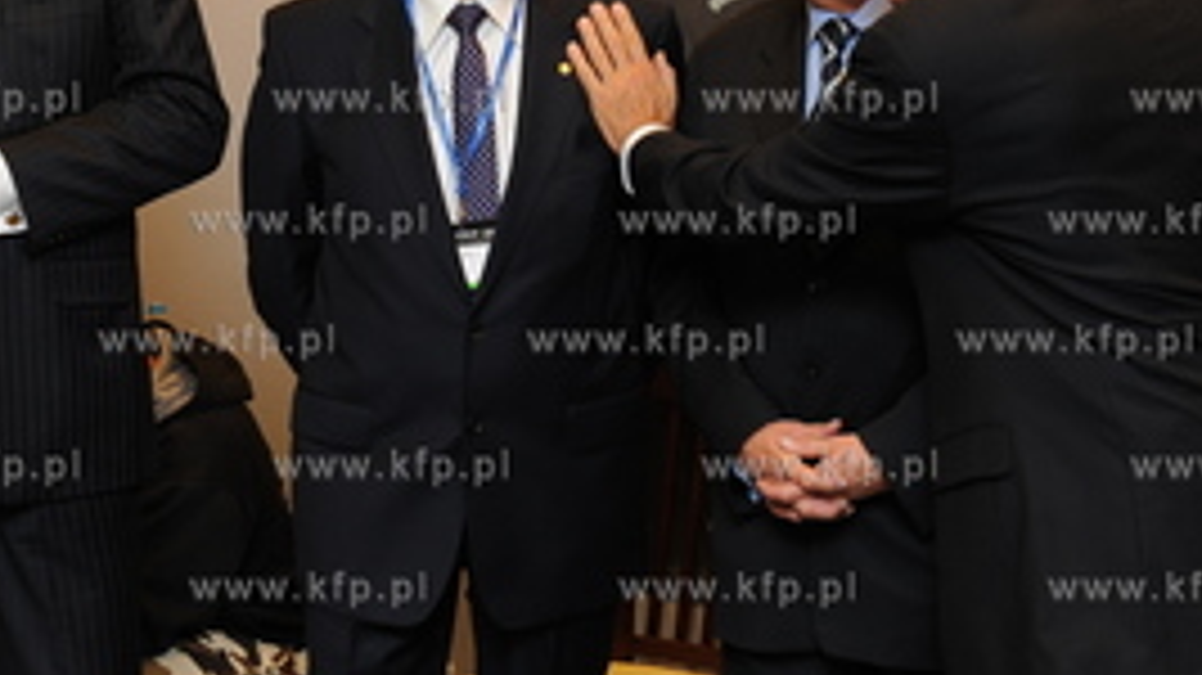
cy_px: 158
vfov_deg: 13.2
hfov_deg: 23.4
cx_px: 549
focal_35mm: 91
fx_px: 2900
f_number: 5.6
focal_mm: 58
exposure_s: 1/60
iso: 800
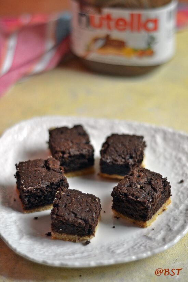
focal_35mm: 75
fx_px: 587
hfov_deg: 18.2
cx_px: 94
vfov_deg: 27.0
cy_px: 141
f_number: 1.8
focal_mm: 50
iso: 450
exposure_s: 1/60
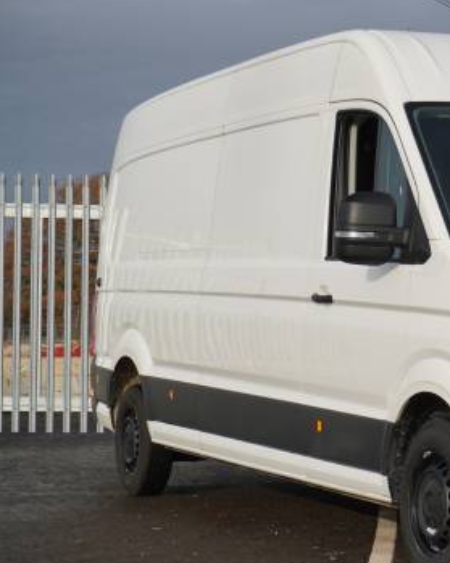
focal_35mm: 106
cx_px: 513
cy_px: 311
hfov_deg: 14.2
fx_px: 1763
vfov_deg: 18.1
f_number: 5.6
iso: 100
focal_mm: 41
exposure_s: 1/200
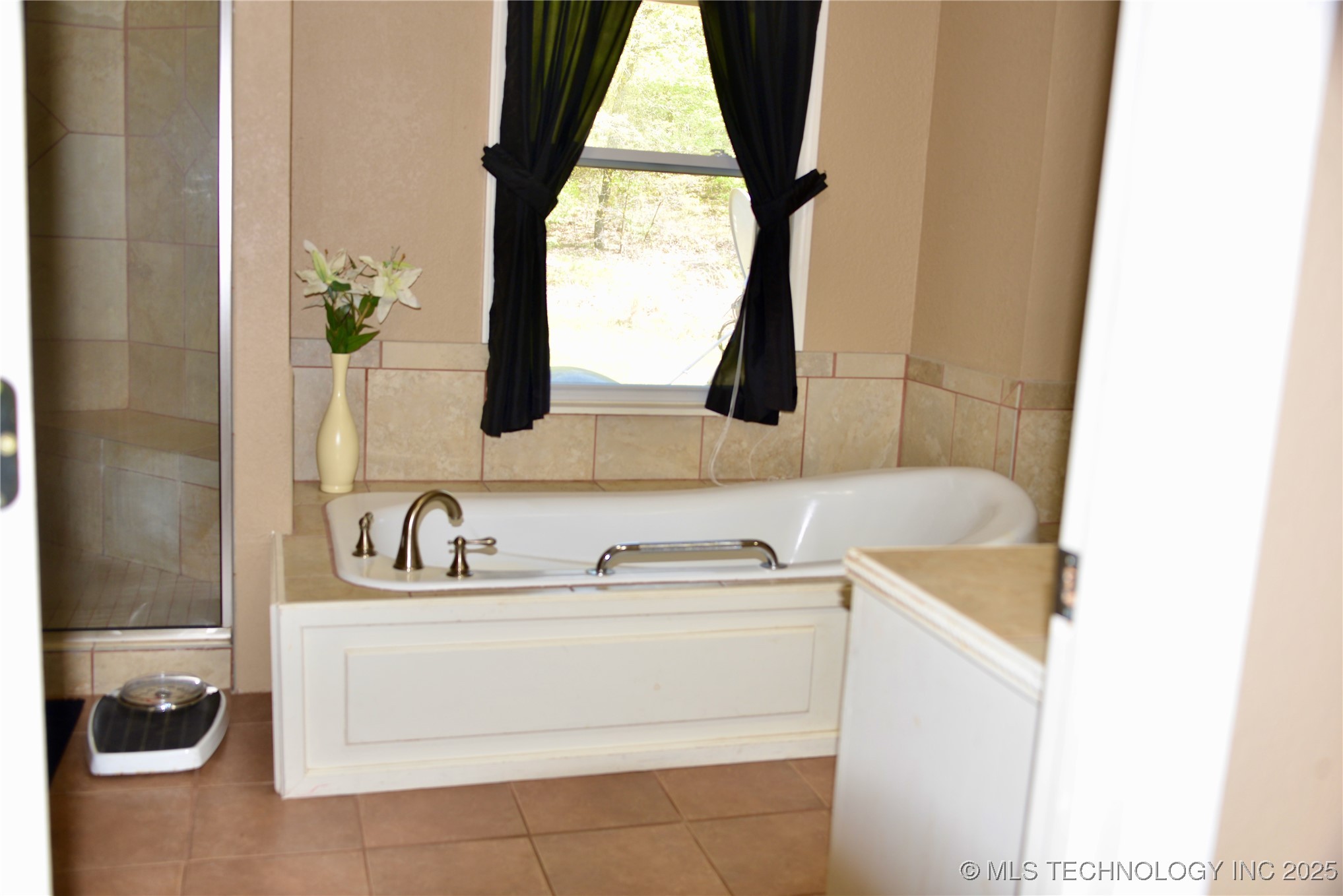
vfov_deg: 38.9
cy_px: 448
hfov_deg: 55.8
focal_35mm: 34
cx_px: 672
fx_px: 1269
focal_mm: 34
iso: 320
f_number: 3.8
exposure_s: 1/80
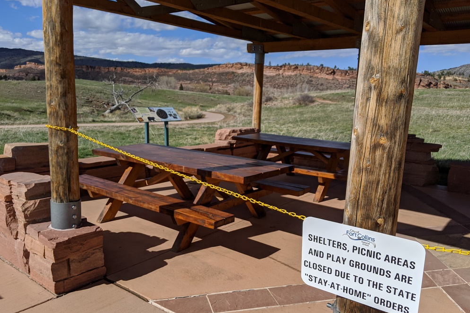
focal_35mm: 29
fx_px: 379
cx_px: 235
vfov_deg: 44.9
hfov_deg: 63.7
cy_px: 175
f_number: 1.8
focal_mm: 4.44
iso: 65
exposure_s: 1/7812
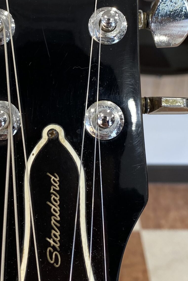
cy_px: 89
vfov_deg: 32.5
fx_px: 478
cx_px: 55
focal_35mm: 61
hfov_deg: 22.1
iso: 64
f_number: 1.8
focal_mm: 4.25
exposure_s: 1/50
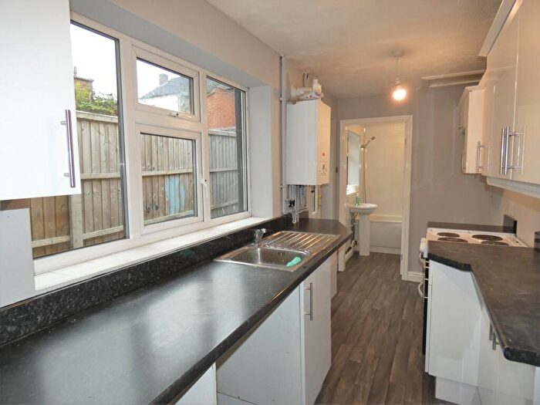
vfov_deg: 66.0
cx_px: 270
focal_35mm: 20
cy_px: 202
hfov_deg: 81.7
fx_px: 312
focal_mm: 3.6
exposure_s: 1/60
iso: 200
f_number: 2.8
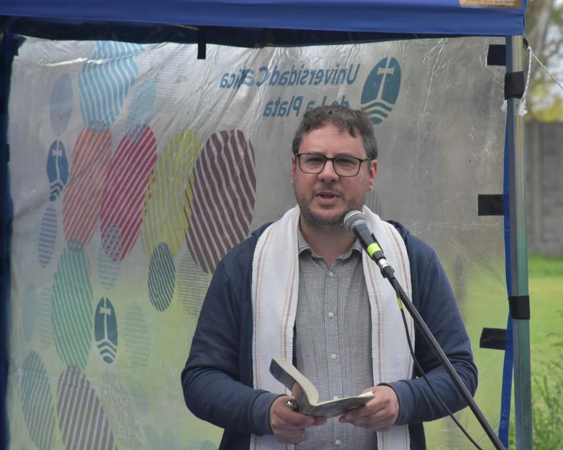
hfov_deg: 8.1
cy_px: 224
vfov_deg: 6.5
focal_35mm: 238
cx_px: 339
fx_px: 3965
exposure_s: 1/1600
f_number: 10
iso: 1600
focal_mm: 140
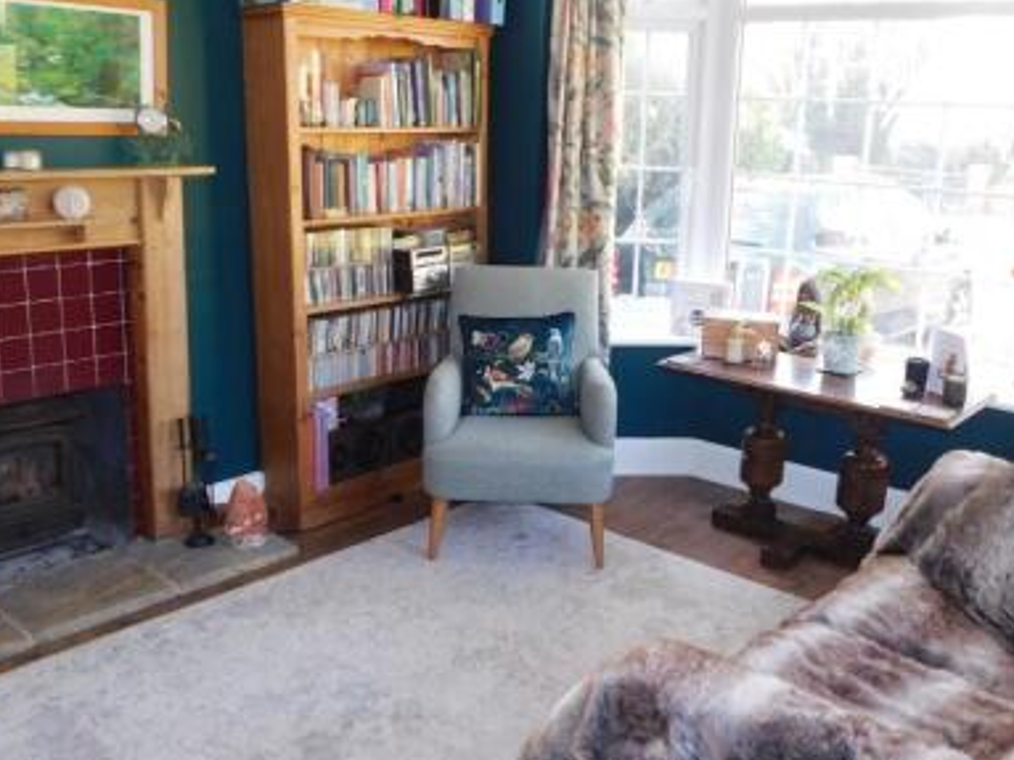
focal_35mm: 35
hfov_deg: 52.6
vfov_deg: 40.7
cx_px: 528
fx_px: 1025
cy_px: 361
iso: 125
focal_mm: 4
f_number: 3
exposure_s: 1/30
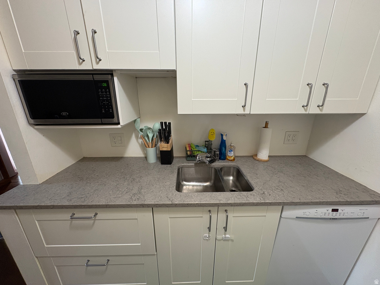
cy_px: 142
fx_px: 154
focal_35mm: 14
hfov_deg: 102.1
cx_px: 190
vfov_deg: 85.7
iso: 250
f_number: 2.2
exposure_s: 1/60
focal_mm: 2.22
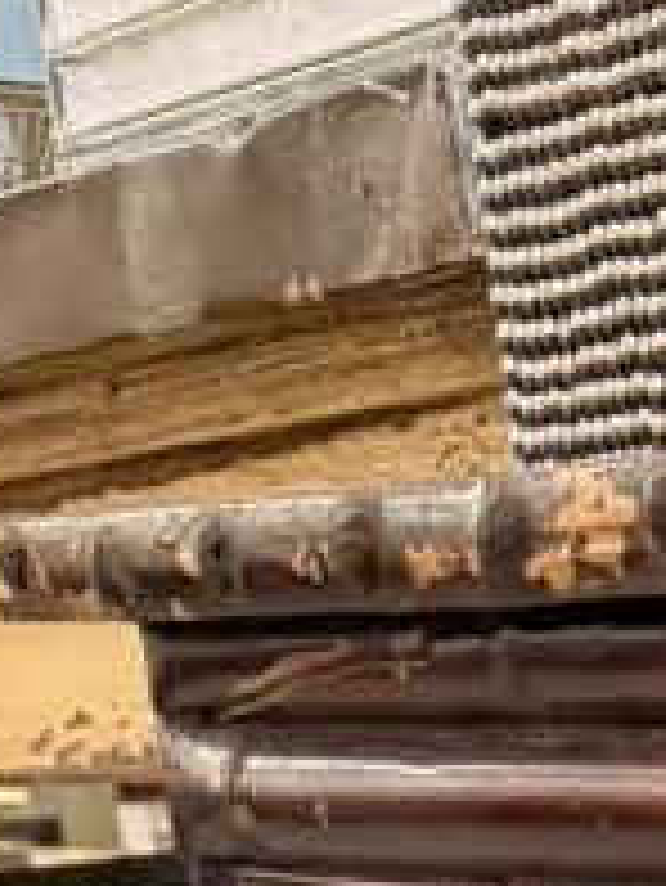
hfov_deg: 8.6
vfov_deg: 10.8
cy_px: 2316
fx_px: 3741
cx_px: 1922
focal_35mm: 146
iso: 800
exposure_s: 1/60
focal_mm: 6.76
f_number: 1.78
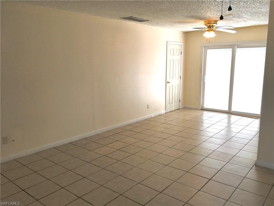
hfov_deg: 61.7
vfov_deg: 48.2
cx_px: 137
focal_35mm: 29
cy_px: 103
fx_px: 230
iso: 25
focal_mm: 4.15
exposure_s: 1/72
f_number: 2.2
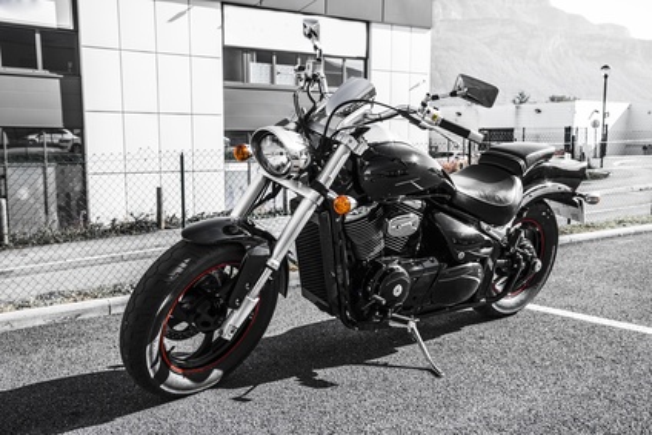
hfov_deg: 50.7
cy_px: 218
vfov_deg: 35.1
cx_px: 326
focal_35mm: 38
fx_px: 688
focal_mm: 38
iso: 200
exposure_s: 1/250
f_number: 8
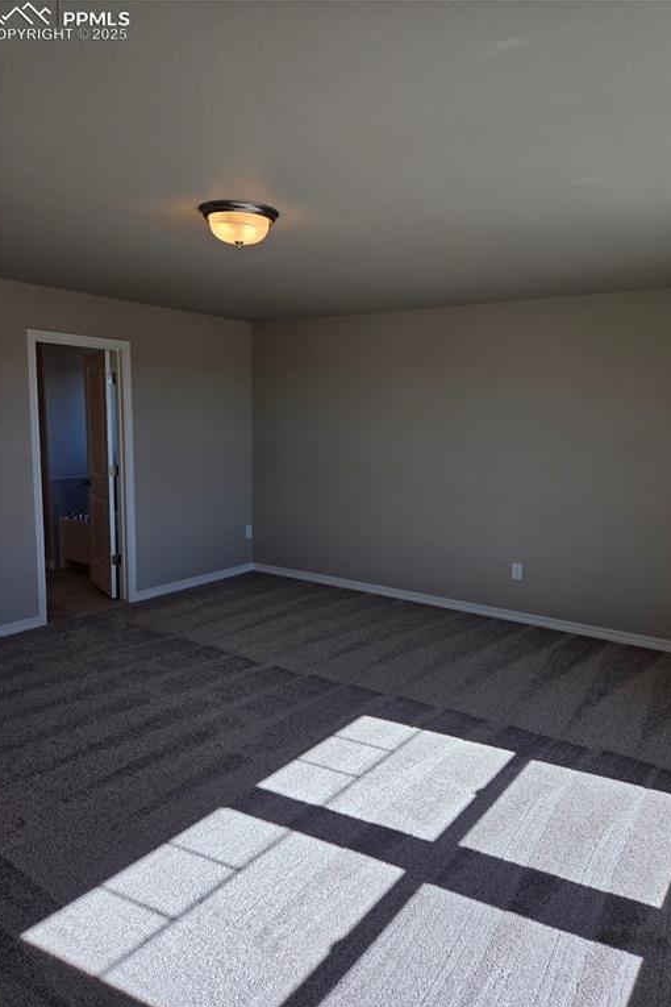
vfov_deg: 73.7
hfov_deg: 53.1
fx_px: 671
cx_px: 360
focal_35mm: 24
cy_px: 504
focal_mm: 5.4
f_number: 1.8
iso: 80
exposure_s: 1/1606
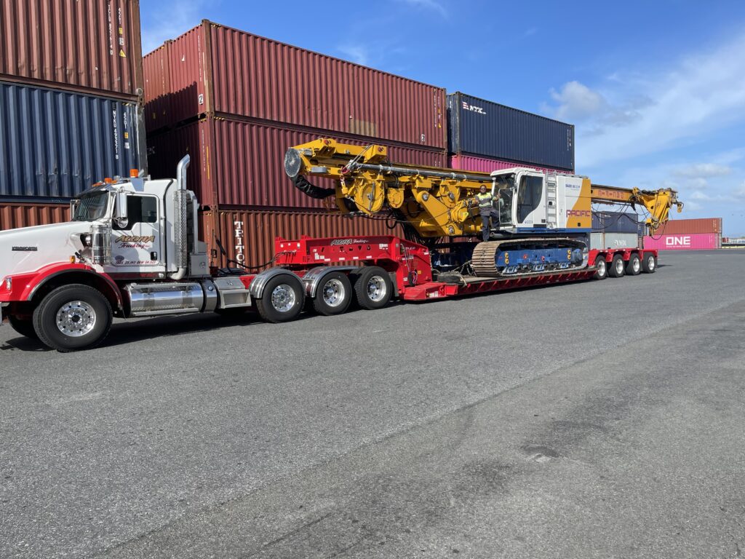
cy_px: 280
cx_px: 372
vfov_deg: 53.1
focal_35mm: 26
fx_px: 560
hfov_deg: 67.3
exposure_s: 1/2545
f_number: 1.6
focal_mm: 5.1
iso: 32
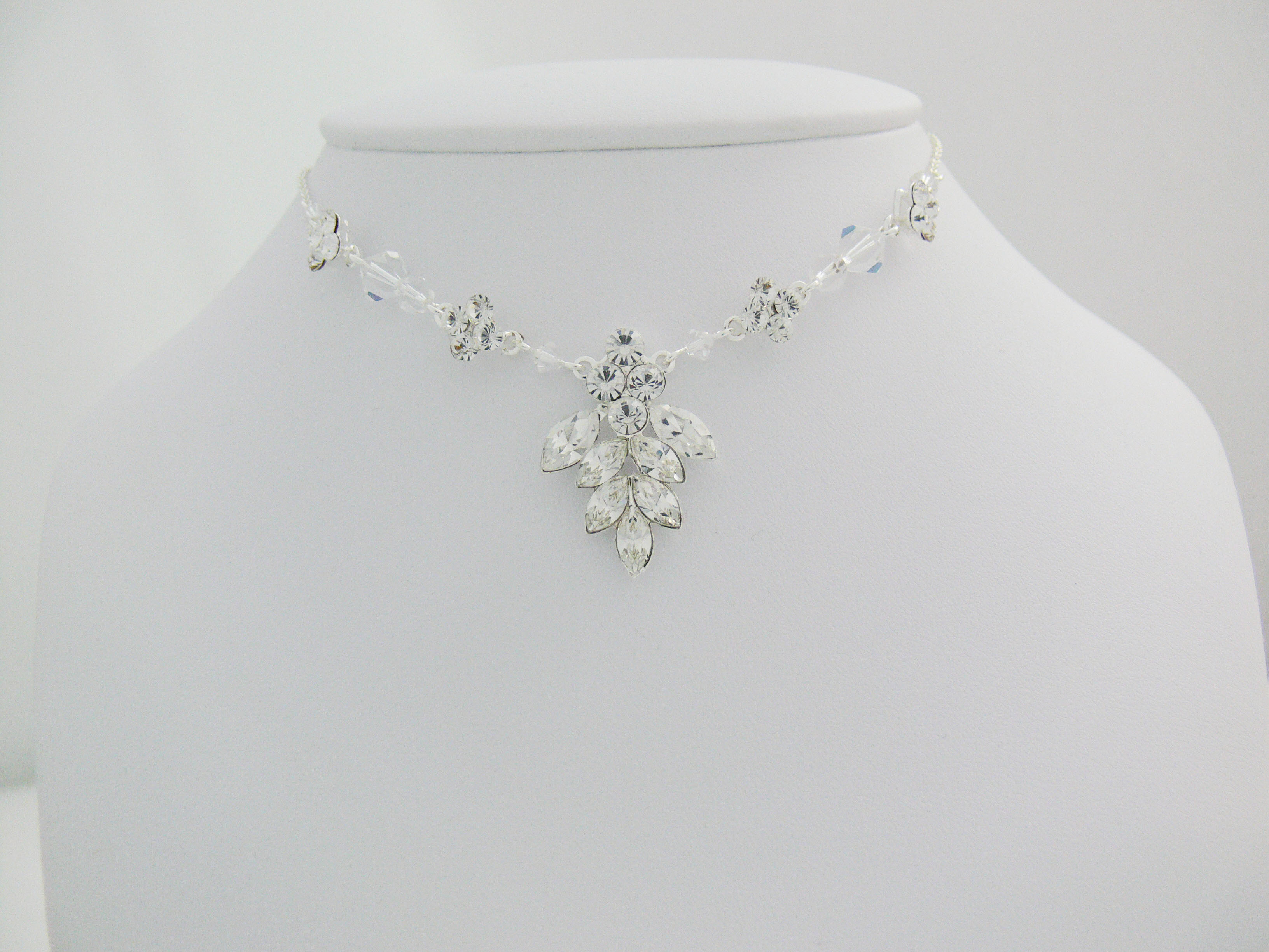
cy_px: 476
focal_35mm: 37
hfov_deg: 50.1
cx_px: 634
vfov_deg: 38.7
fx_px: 1356
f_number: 2.8
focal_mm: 7.9
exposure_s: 1/20
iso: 200
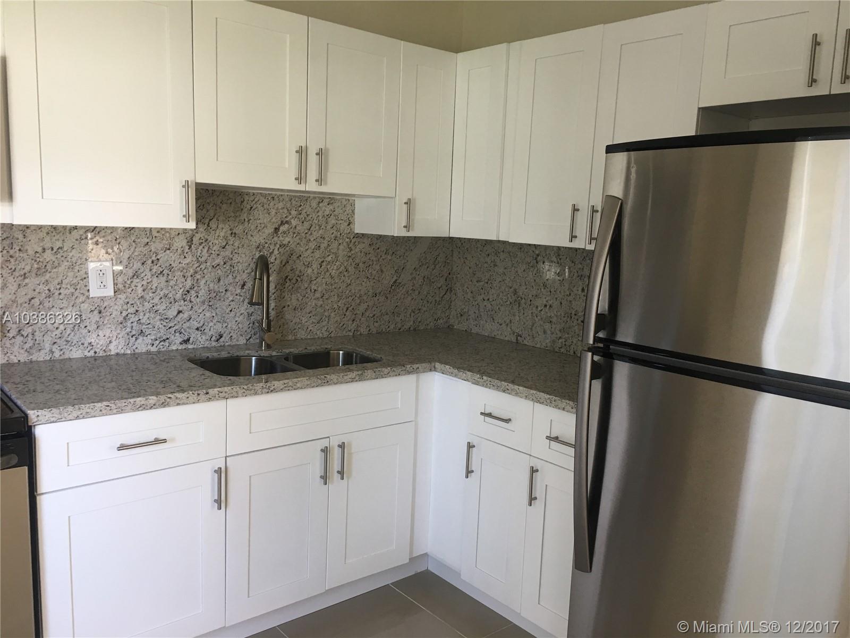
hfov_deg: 61.7
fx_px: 712
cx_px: 425
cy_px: 319
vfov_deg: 48.2
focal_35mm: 29
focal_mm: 4.15
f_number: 2.2
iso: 32
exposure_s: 1/15
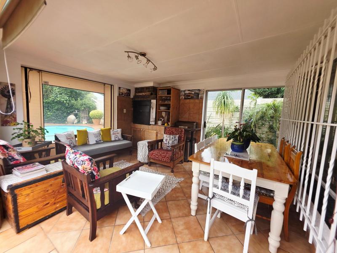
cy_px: 126
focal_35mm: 13
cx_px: 168
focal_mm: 2.2
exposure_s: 1/101
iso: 25
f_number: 1.9
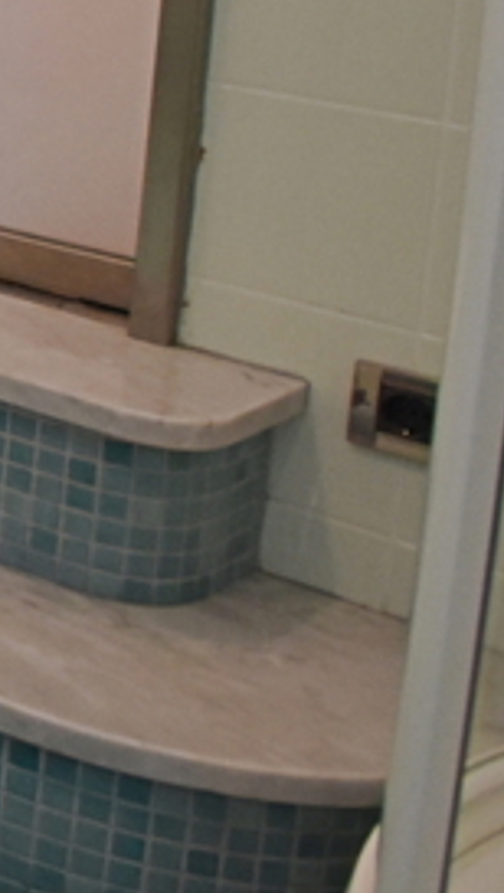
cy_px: -193
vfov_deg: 26.9
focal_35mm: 69
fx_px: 1636
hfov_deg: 8.9
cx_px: -1368
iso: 900
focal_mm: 10
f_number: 4.5
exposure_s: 1/30
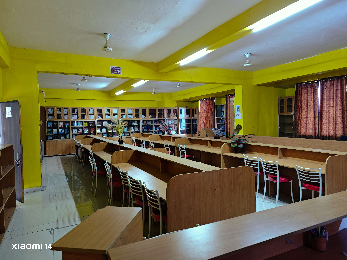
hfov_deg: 73.9
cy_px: 130
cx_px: 174
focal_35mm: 23
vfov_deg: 58.9
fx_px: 231
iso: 200
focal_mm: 6.55
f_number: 1.6
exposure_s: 1/13
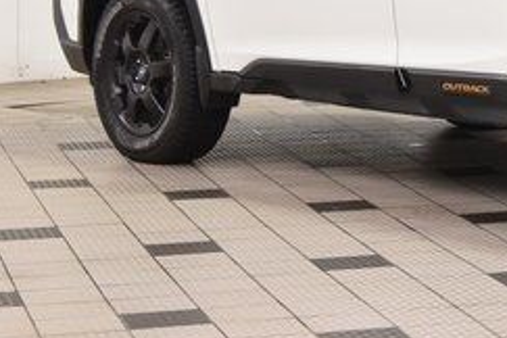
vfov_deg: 8.6
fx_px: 2225
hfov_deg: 12.6
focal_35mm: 158
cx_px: 666
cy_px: -76
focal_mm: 40
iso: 1600
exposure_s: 1/60
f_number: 7.1
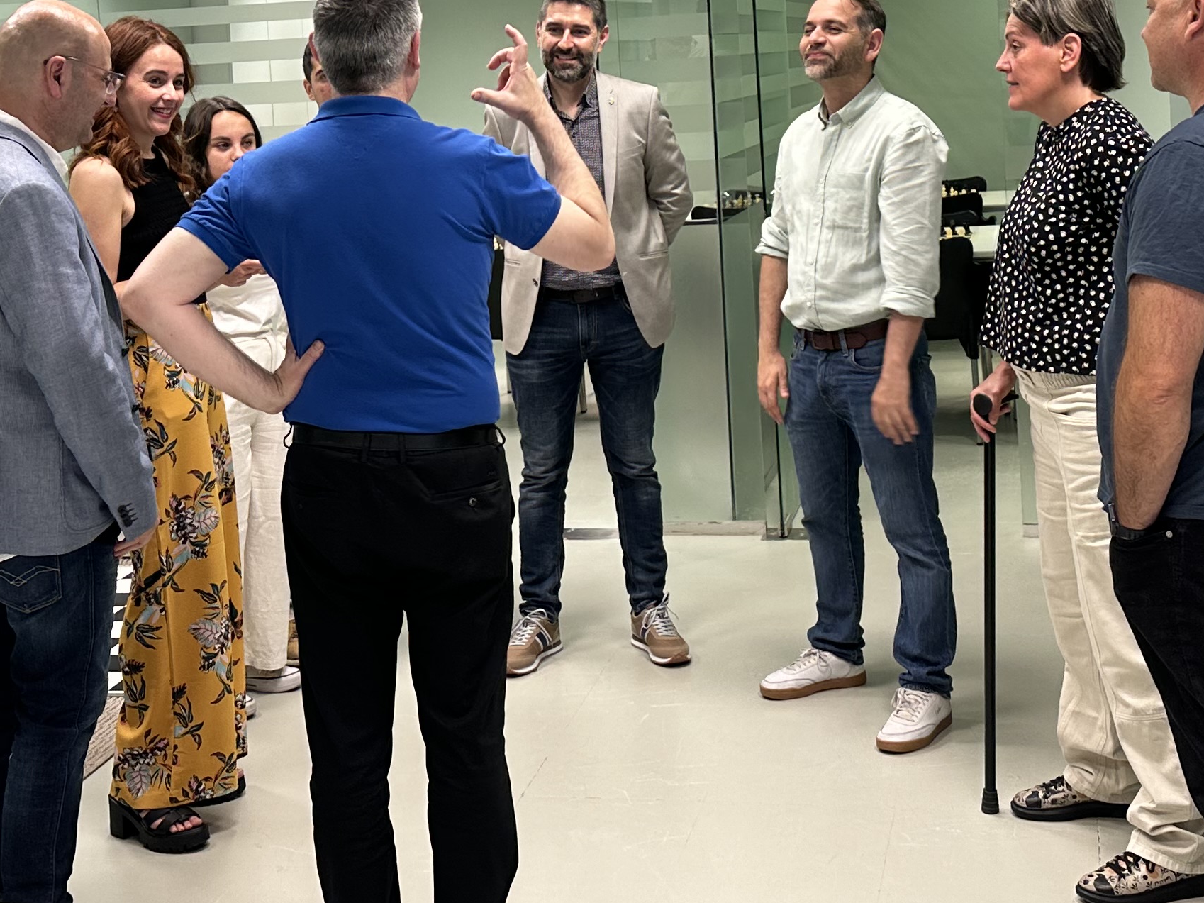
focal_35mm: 57
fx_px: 1982
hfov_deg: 33.8
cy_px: 197
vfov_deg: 25.3
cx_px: 566
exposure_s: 1/50
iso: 125
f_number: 1.78
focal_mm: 6.86
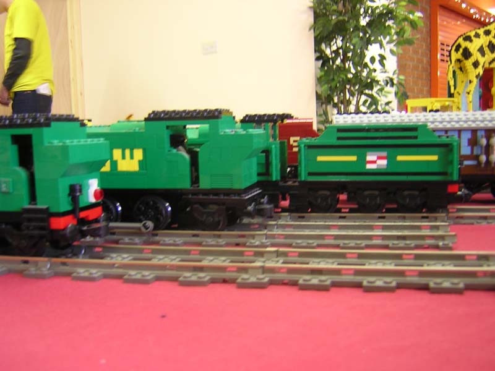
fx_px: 515
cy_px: 186
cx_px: 248
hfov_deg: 51.4
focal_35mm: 36
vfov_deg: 39.7
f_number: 2.6
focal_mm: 4.7
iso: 128
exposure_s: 1/3.4
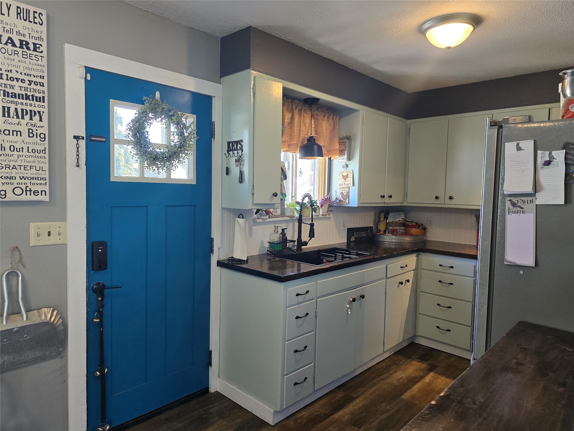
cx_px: 287
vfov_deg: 58.9
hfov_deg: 73.9
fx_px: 381
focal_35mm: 23
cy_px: 216
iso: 320
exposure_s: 1/120
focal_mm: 6.3
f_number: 1.7
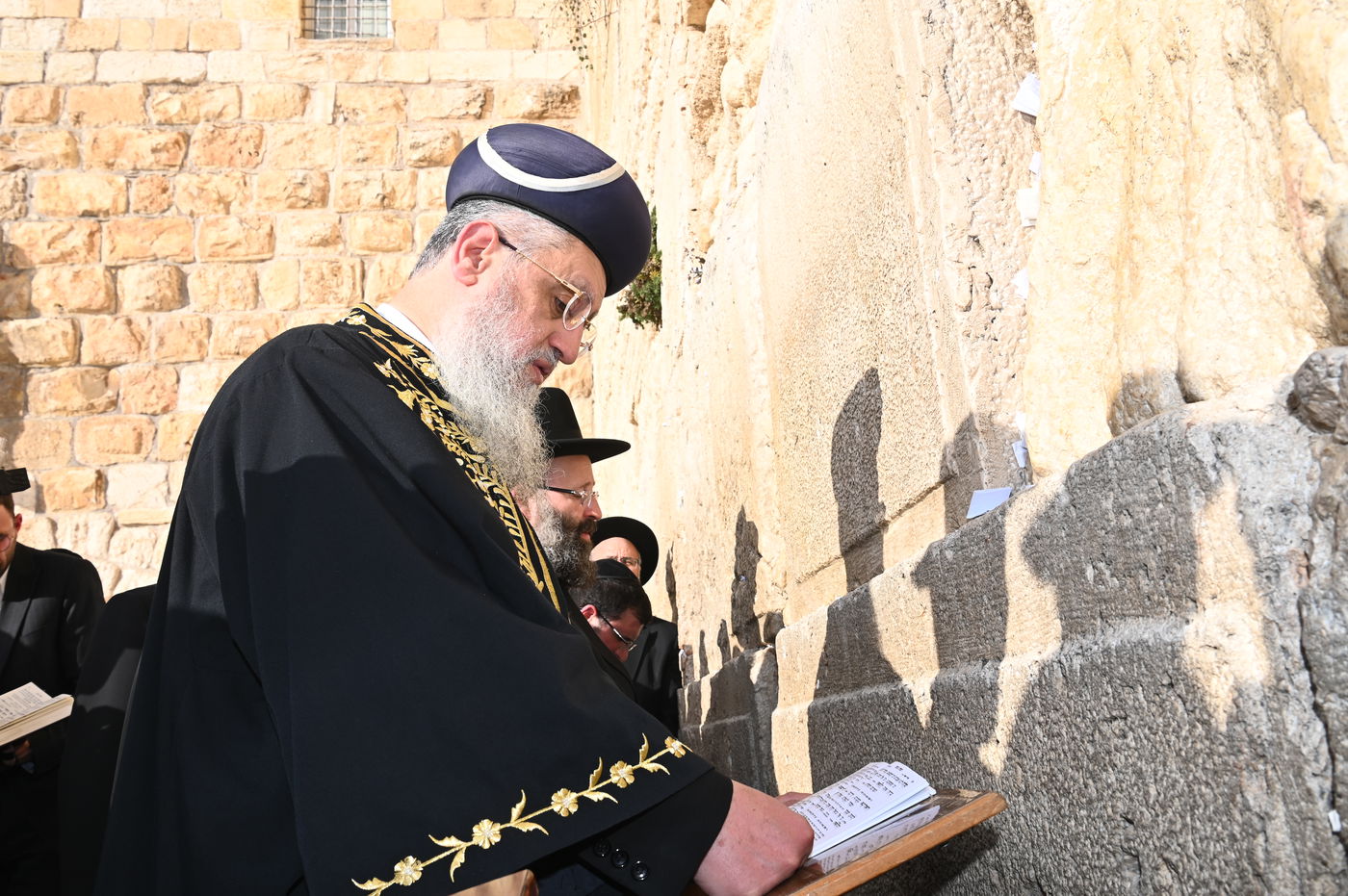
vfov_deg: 41.0
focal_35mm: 32
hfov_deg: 58.8
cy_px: 448
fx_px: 1197
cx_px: 674
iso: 160
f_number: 13
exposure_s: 1/160
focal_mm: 32
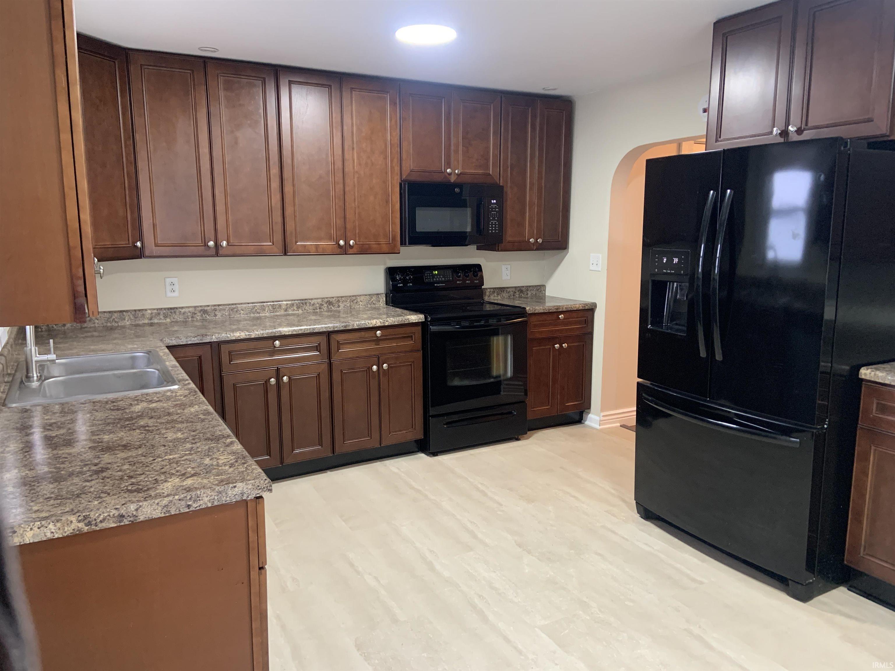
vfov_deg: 53.1
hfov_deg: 67.3
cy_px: 336
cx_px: 448
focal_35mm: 26
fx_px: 672
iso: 250
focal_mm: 4.25
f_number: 1.8
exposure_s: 1/60
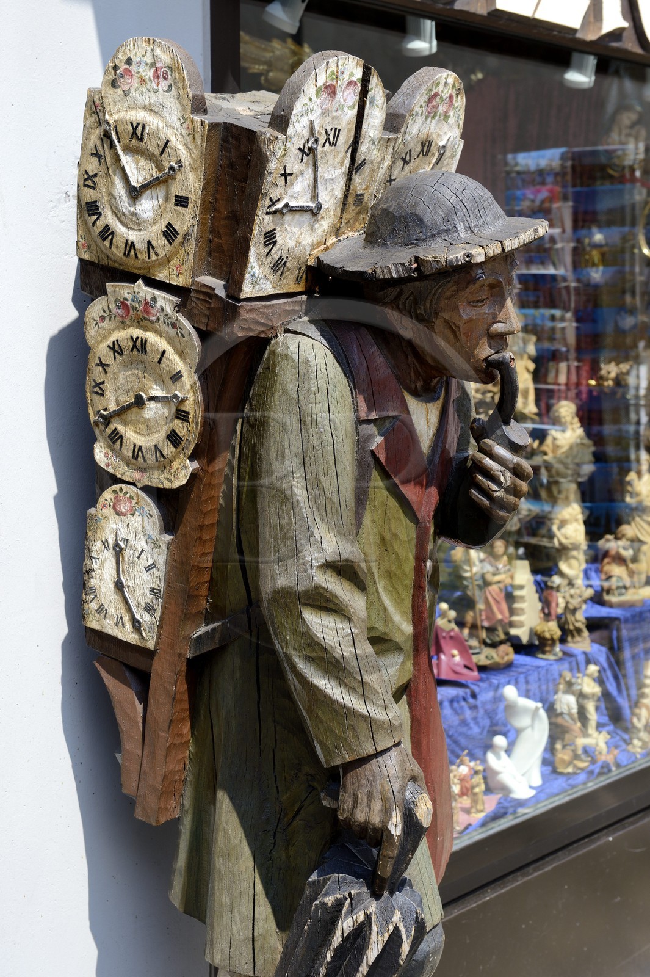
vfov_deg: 35.7
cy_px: 488
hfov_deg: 24.2
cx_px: 325
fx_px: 1518
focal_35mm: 56
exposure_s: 1/250
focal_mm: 56
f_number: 7.1
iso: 200
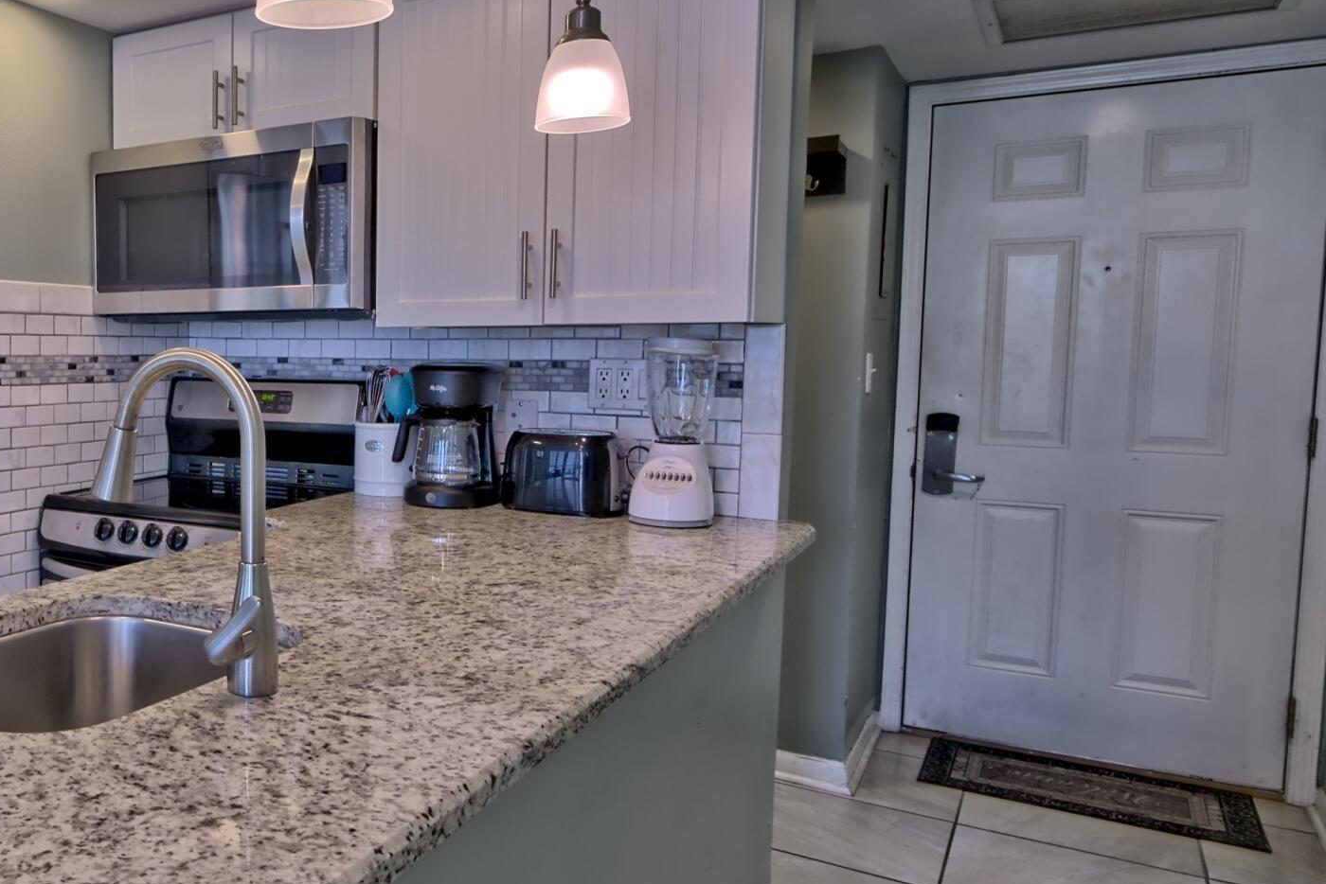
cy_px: 444
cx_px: 155
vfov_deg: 43.6
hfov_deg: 54.6
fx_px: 1105
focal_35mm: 30
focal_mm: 14
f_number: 13
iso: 800
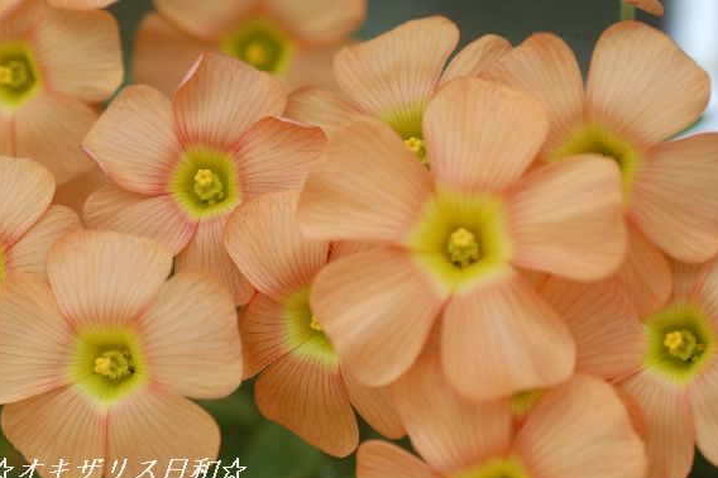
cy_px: 249
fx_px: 3030
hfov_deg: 13.5
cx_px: 380
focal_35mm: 152
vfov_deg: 9.0
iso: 360
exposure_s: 1/125
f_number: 8
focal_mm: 90
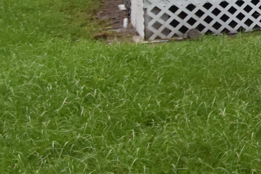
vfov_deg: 16.0
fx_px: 587
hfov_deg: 16.2
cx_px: 578
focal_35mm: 81
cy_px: -51
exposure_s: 1/3000
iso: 800
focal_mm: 10
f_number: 4
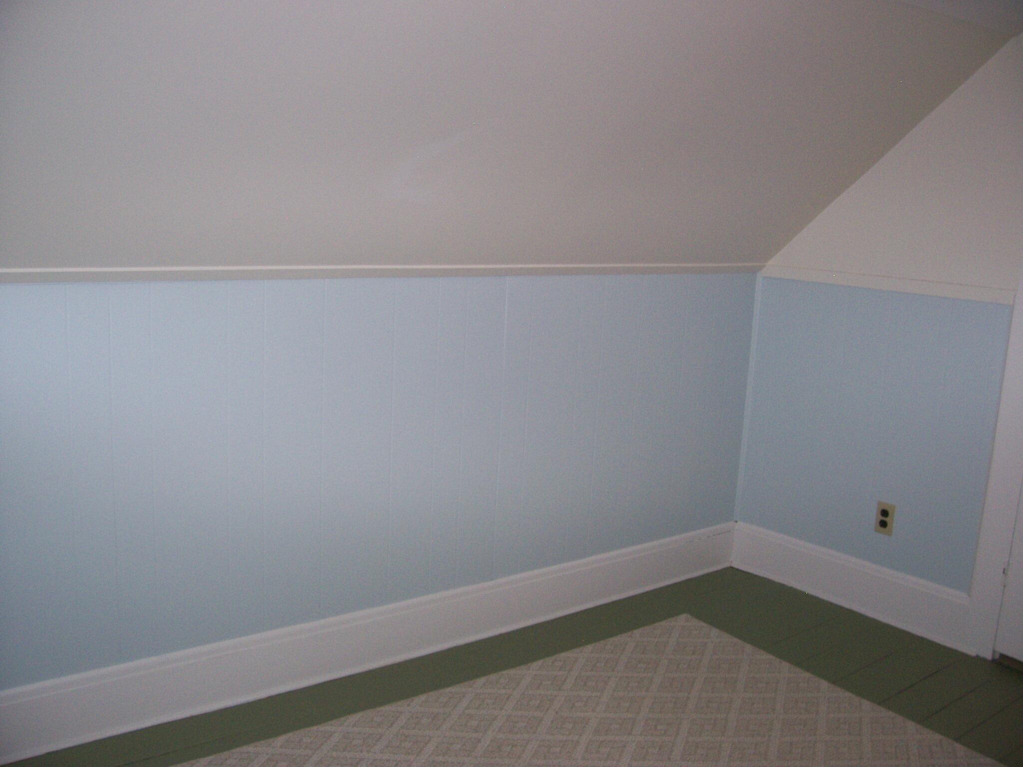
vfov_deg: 41.8
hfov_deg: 54.0
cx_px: 512
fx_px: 1005
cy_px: 384
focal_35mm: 34
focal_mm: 5.6
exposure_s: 1/112
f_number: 2.7
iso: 140
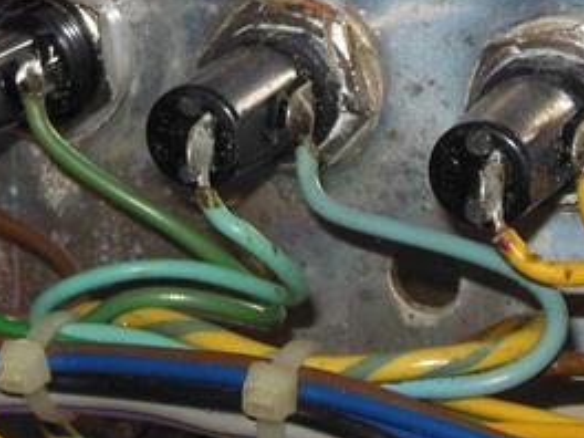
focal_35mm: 73
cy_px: 146
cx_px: 150
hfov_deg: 26.4
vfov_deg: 20.1
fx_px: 1232
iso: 125
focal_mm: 7.7
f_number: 7.5
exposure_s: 1/30
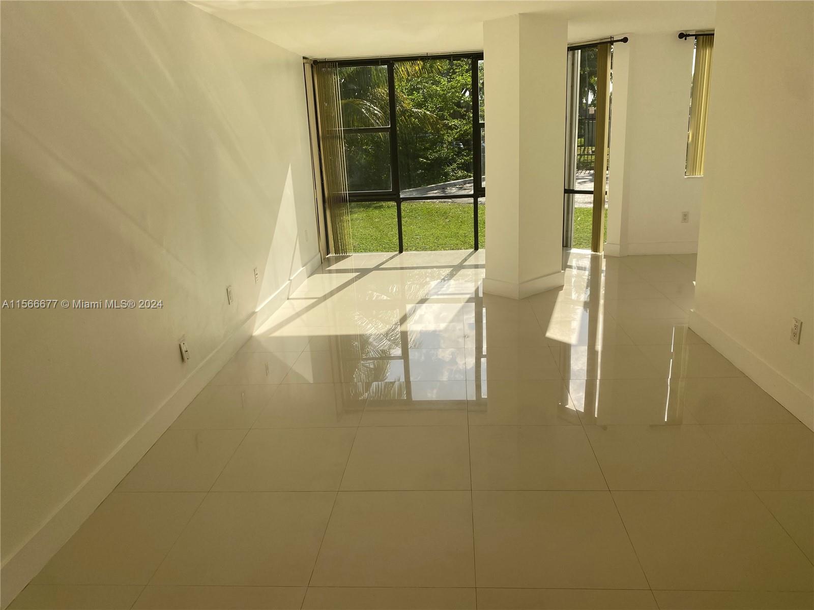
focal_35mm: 26
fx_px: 611
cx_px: 407
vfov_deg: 53.1
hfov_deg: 67.3
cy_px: 305
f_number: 1.8
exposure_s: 1/1504
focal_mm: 4.25
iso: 32
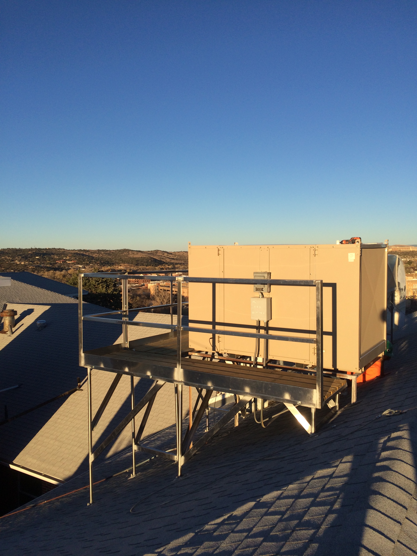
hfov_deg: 48.2
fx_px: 466
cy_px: 278
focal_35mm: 29
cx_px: 208
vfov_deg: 61.7
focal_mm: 4.15
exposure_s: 1/1520
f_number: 2.2
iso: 32
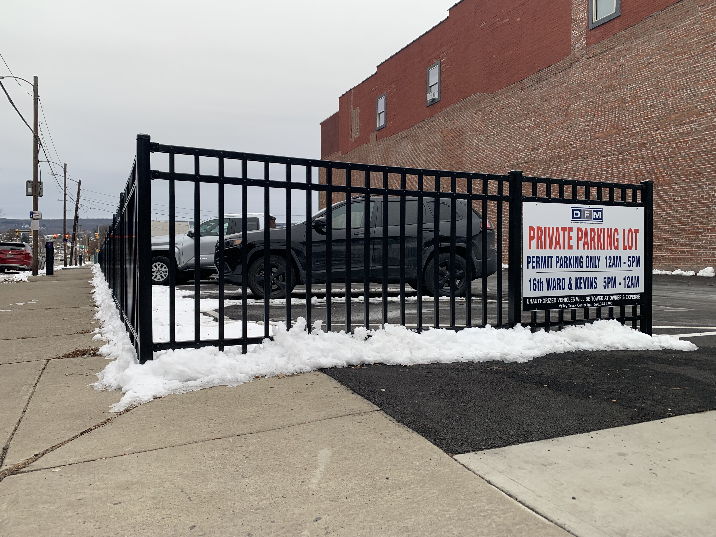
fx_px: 538
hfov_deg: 67.3
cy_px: 268
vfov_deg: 53.1
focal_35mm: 26
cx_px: 358
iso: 25
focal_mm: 4.25
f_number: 1.8
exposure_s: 1/363
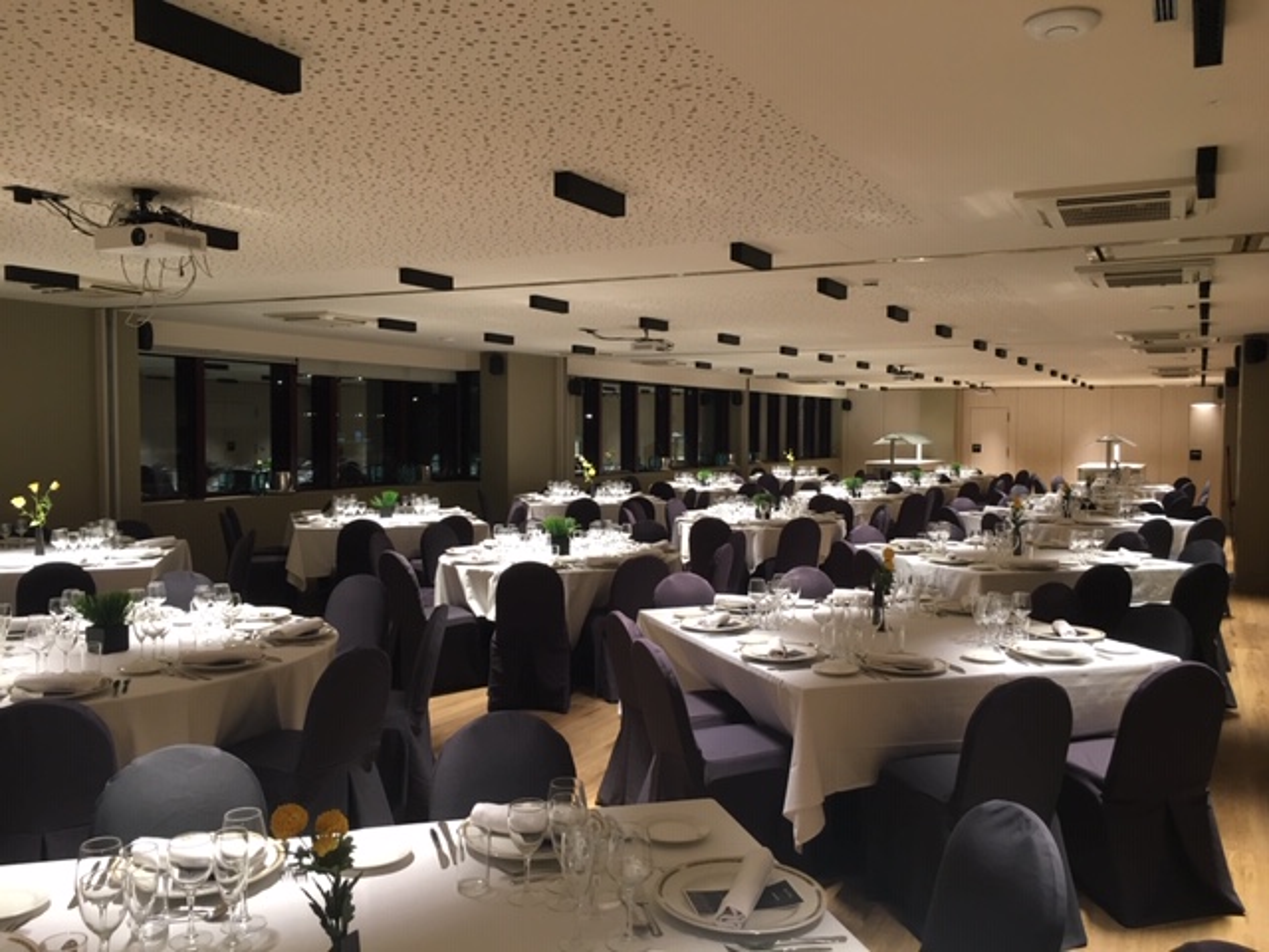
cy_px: 476
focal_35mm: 29
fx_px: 1063
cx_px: 634
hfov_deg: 61.7
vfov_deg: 48.2
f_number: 2.2
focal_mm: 4.15
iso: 125
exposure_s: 1/33
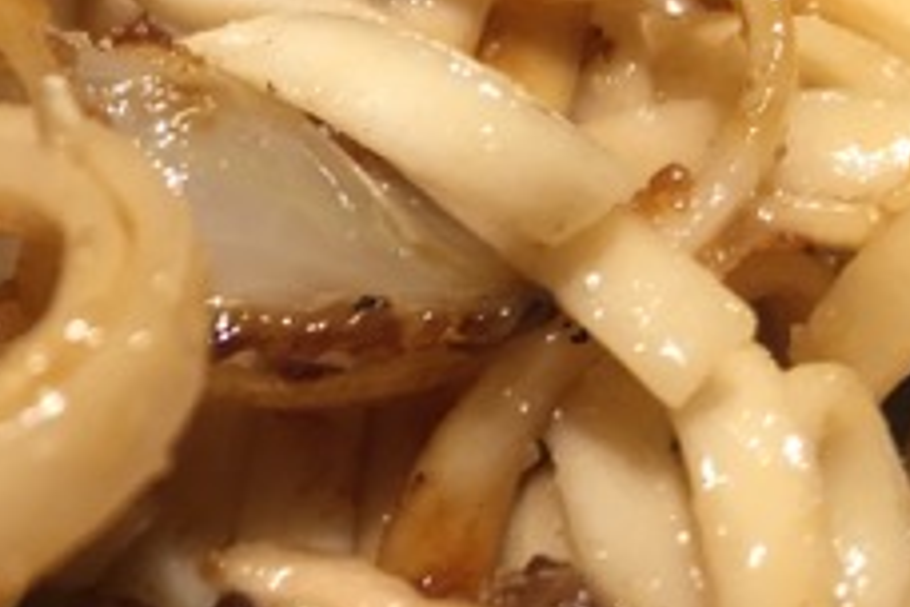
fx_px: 1668
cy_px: -90
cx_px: -56
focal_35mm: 66
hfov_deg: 28.2
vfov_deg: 19.6
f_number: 2.2
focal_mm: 4.15
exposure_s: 1/30
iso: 64
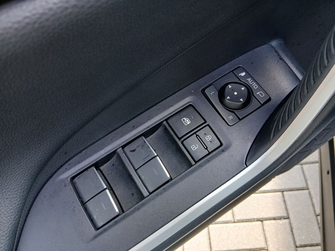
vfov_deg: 53.1
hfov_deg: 67.3
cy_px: 126
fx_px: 252
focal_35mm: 26
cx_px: 168
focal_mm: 3.98
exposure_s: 1/50
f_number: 1.8
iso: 125
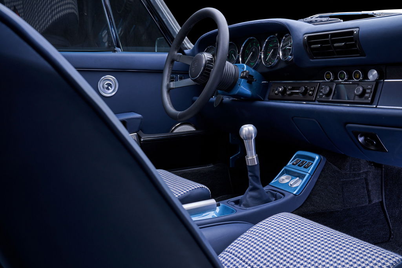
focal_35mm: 36
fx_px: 402
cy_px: 134
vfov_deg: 36.8
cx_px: 201
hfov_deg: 53.1
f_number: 13
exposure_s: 1/125
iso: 200
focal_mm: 36
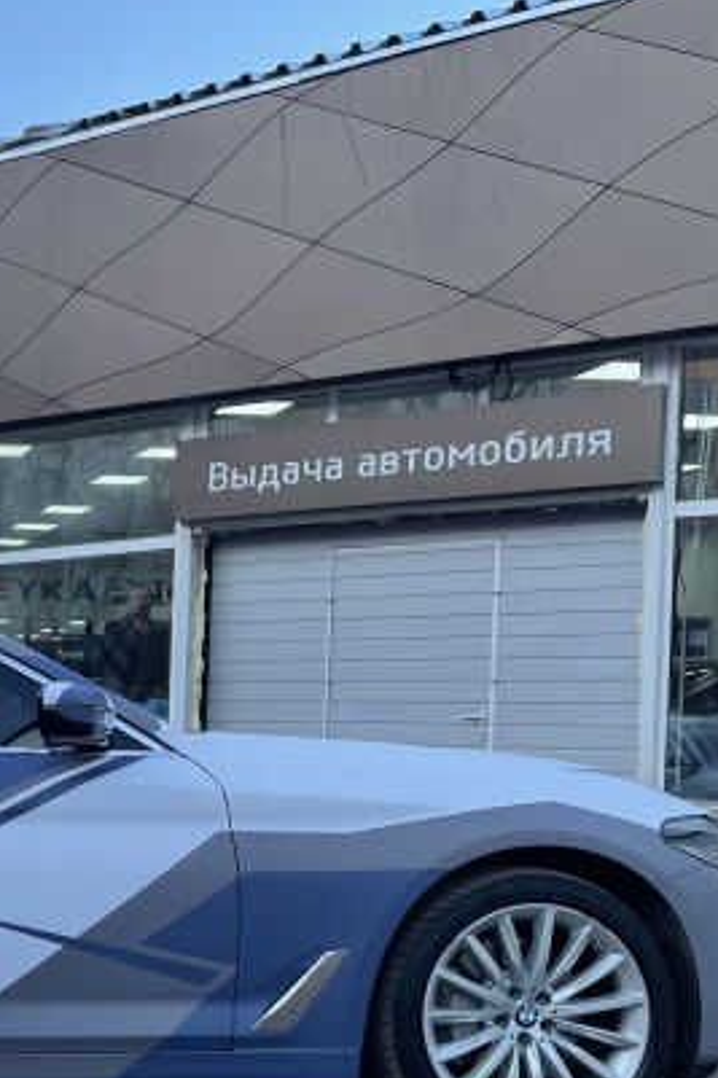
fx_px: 1617
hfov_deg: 22.0
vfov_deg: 36.1
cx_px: -261
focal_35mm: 54
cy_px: 796
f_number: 1.6
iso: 32
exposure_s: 1/572
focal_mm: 4.2
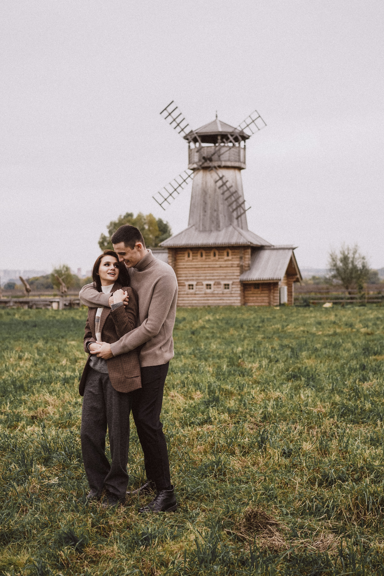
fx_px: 879
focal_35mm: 55
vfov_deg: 36.2
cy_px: 288
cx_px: 192
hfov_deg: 24.6
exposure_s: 1/200
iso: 400
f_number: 3.5
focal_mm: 55
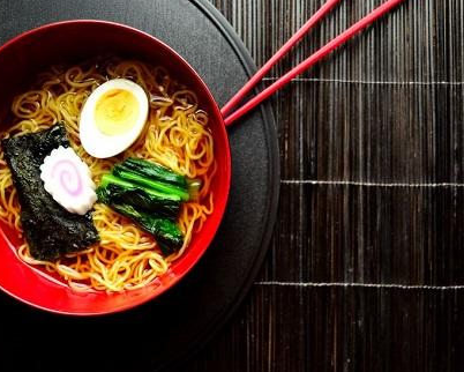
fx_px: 577
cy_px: 183
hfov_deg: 43.6
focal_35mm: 42
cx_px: 274
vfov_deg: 35.7
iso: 900
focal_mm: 24
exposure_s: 1/60
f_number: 4
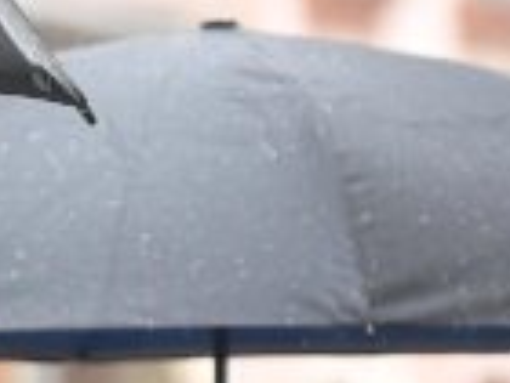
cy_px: 1154
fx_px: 12612
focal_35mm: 856
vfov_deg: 1.7
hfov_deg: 2.3
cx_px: -747
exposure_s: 1/400
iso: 800
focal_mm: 122
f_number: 5
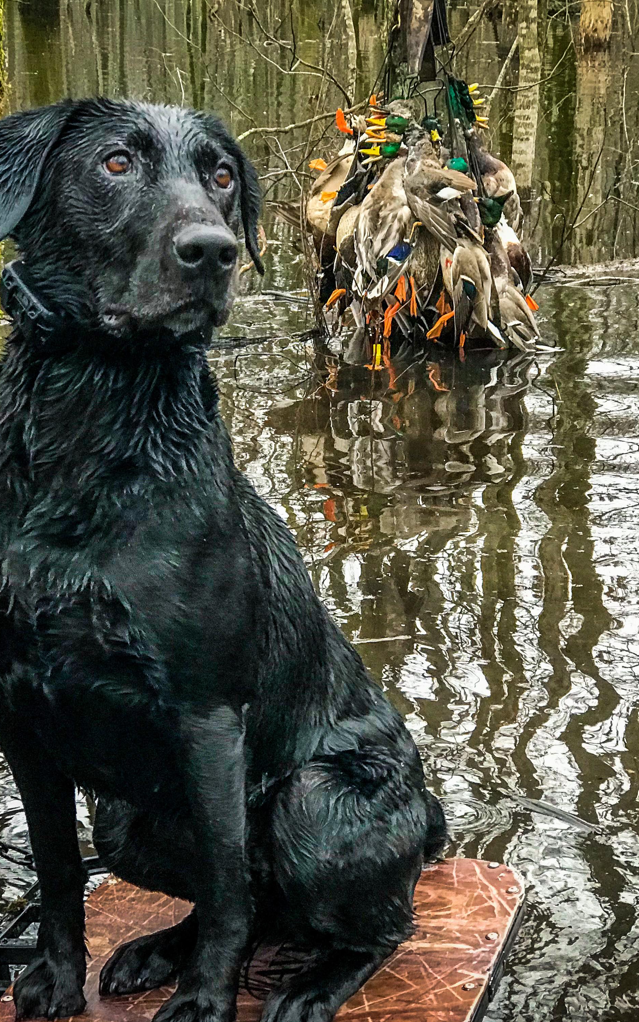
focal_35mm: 81
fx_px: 2257
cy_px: 512
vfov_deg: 25.5
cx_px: 290
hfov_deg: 16.1
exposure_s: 1/60
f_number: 2.8
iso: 160
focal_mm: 6.6
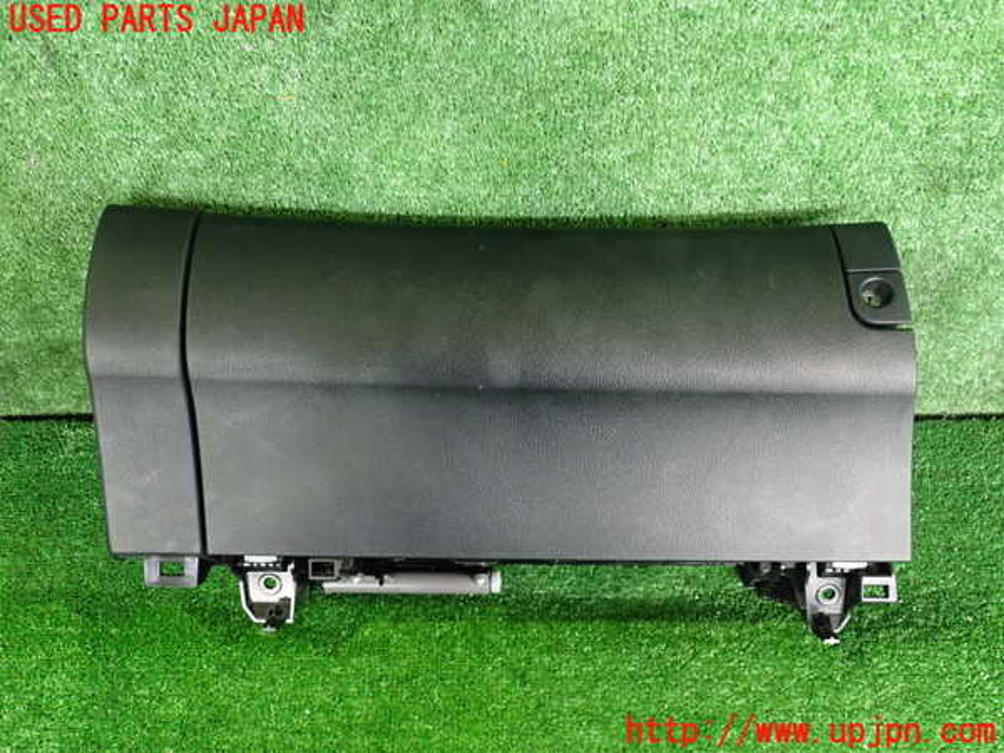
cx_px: 502
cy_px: 376
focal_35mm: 30
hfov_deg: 60.0
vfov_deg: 46.8
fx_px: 870
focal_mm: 5.4
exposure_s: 1/25
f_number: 2.3
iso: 800
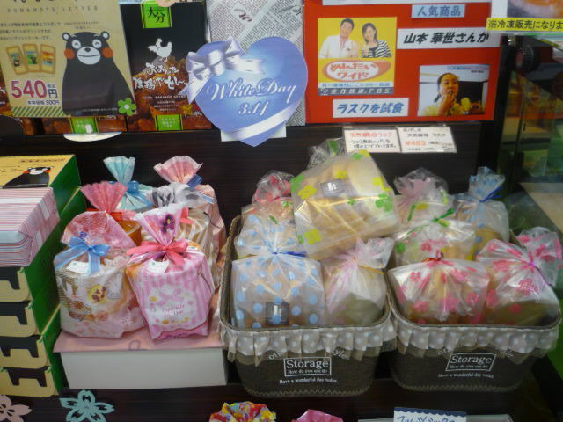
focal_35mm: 33
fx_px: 537
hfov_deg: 55.4
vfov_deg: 42.9
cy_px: 211
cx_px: 282
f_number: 2.8
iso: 100
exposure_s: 1/40
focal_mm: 5.5
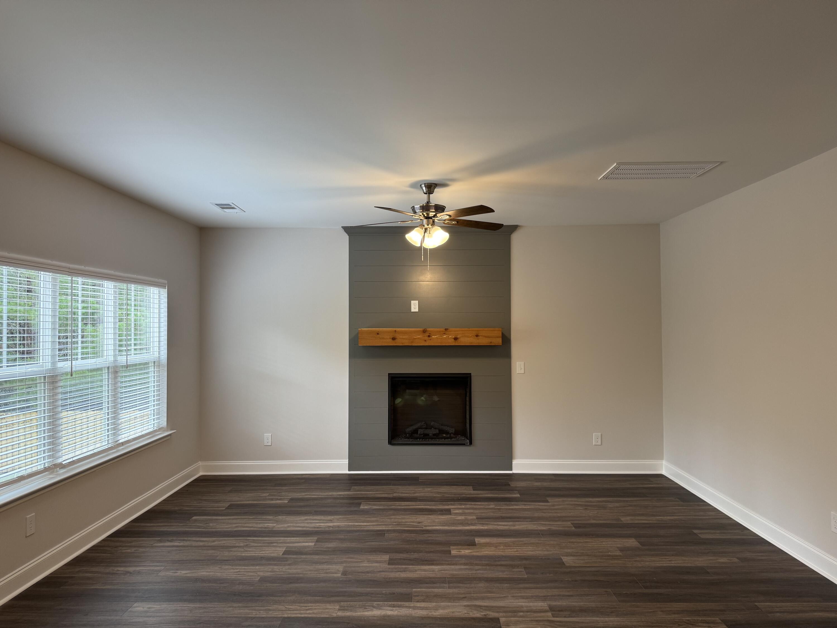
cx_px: 418
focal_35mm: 24
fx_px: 580
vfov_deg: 56.8
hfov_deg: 71.6
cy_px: 314
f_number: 1.78
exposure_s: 1/60
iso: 125
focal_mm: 6.76
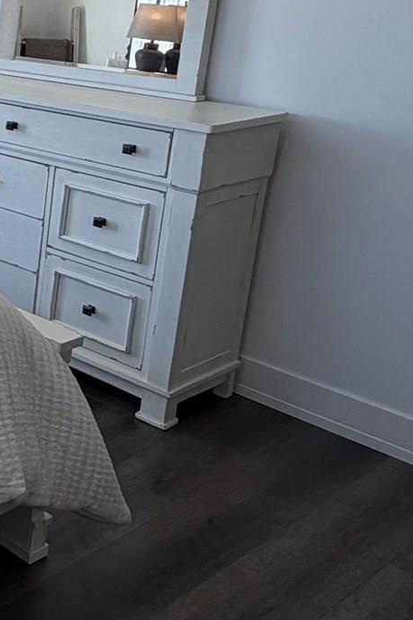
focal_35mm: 49
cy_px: 141
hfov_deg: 19.6
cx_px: -350
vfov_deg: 39.1
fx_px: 844
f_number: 2.2
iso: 50
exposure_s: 1/120
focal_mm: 2.22
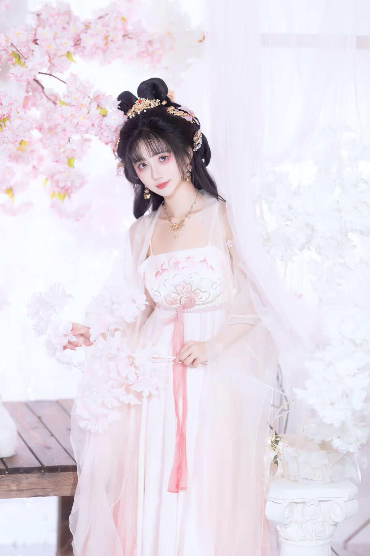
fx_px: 1310
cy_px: 278
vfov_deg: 23.9
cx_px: 185
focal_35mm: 85
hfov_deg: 16.1
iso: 200
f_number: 1.4
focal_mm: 85
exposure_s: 1/400
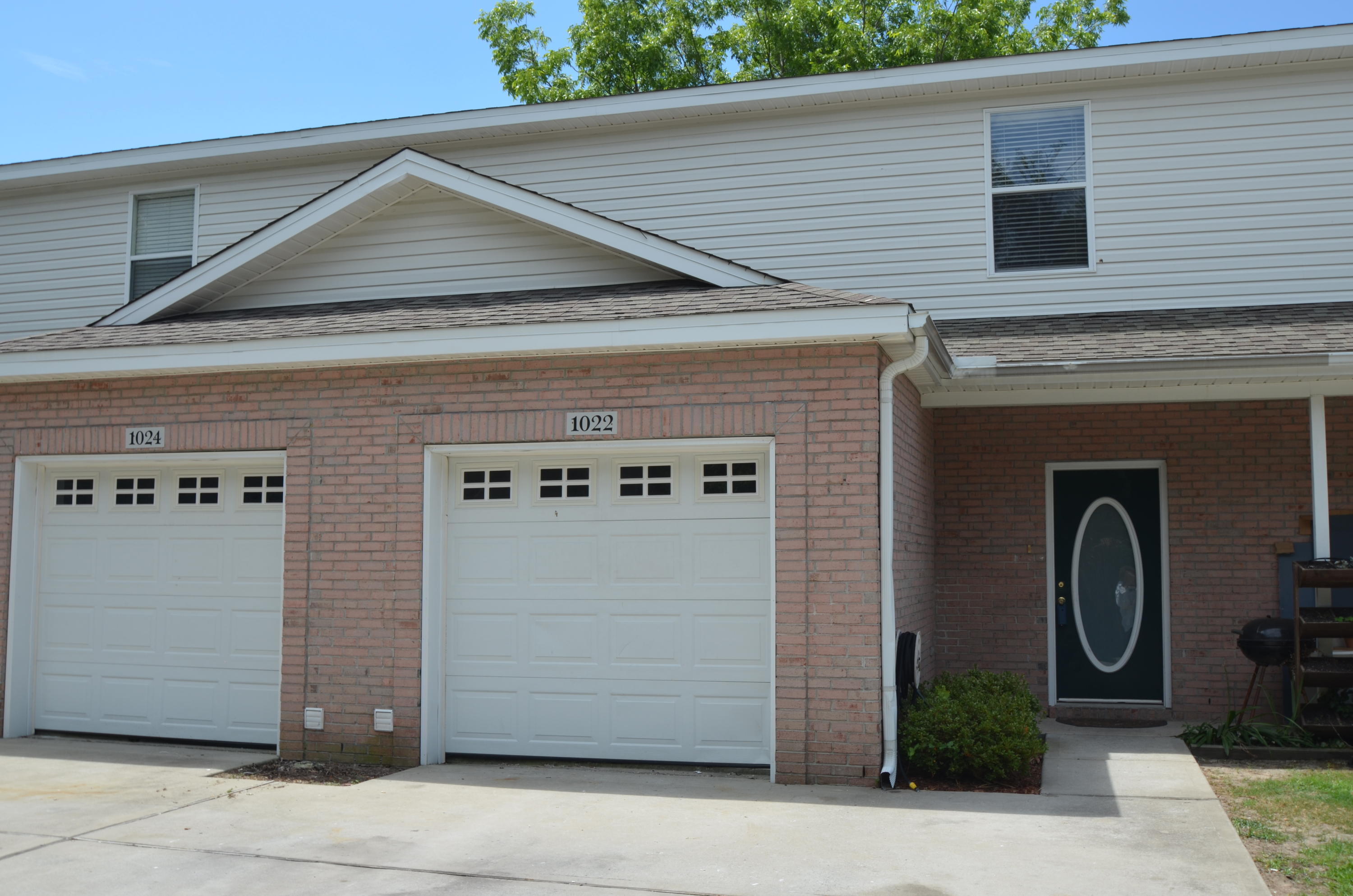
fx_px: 1350
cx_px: 676
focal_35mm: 36
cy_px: 448
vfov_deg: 36.7
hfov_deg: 53.2
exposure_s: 1/250
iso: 140
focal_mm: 24
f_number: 8
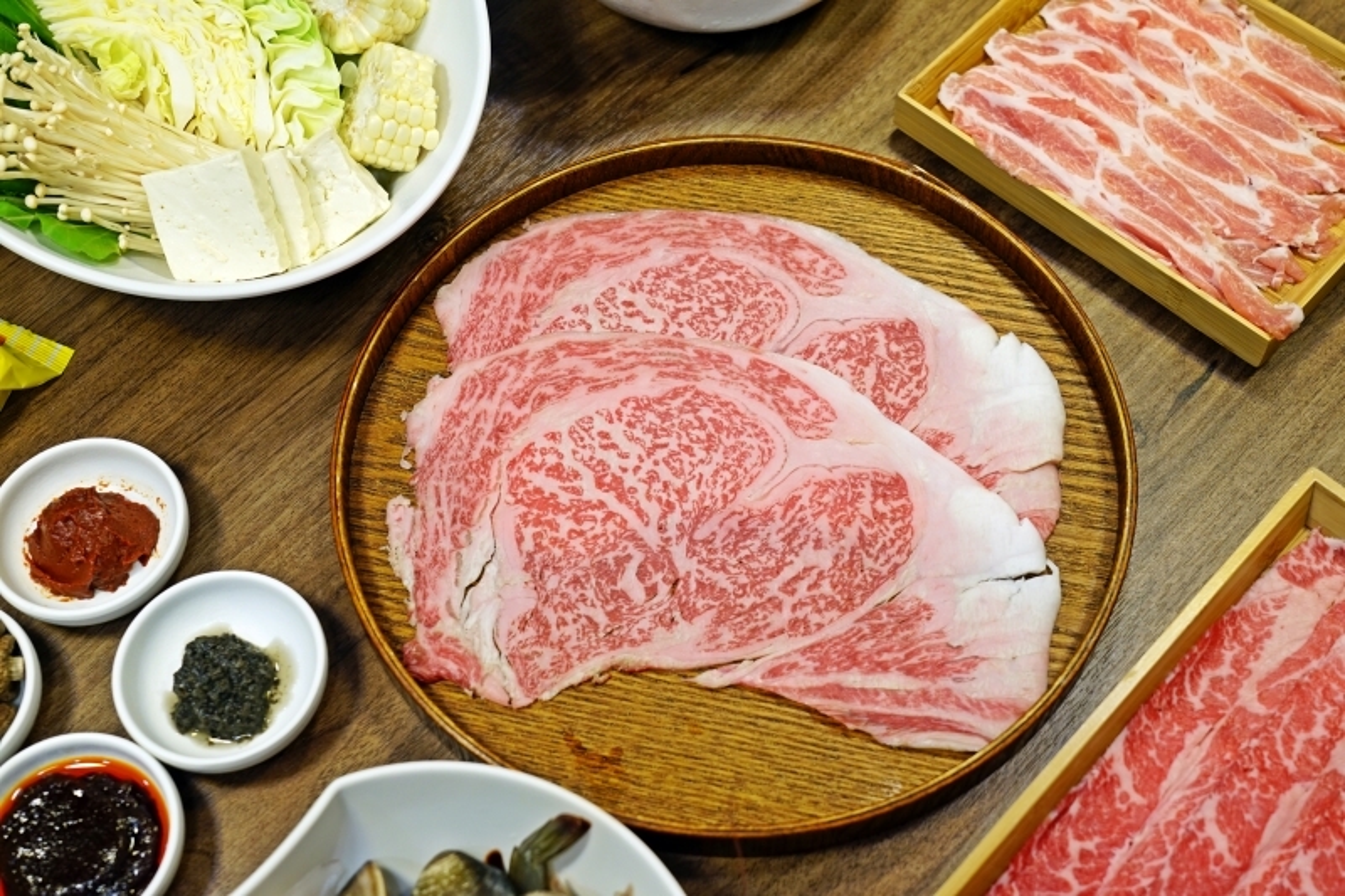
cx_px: 672
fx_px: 1718
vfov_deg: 29.2
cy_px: 448
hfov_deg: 42.8
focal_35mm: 46
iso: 640
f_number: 5.6
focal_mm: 46
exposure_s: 1/60
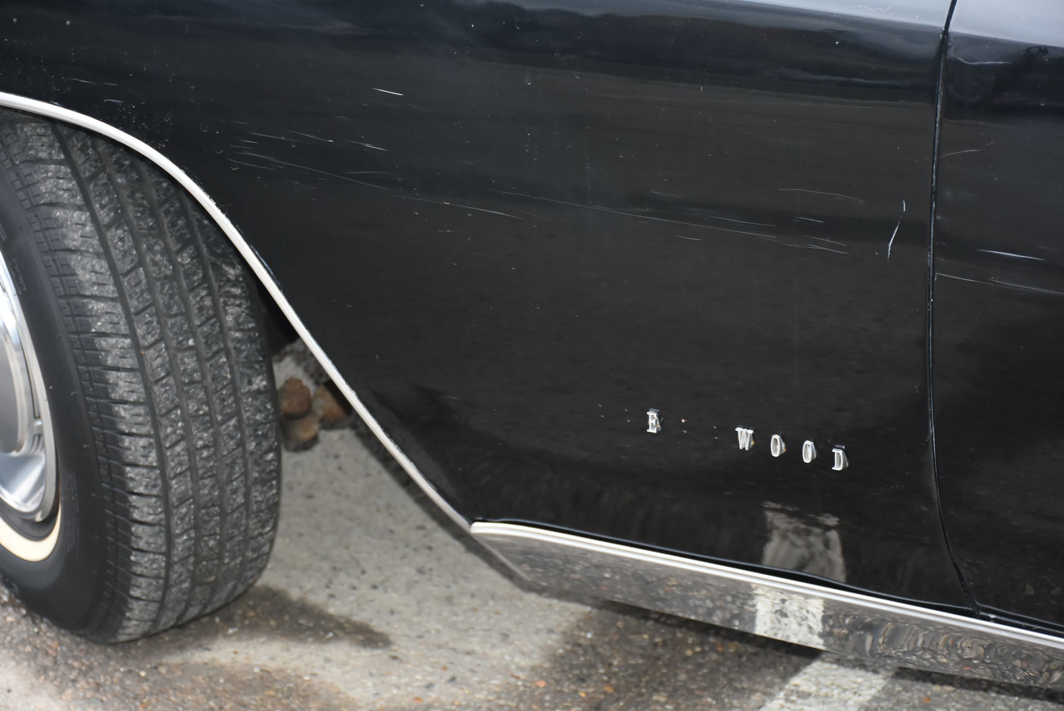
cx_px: 532
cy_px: 356
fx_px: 2485
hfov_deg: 24.2
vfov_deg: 16.3
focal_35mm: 84
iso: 900
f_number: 4.8
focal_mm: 56
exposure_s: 1/60
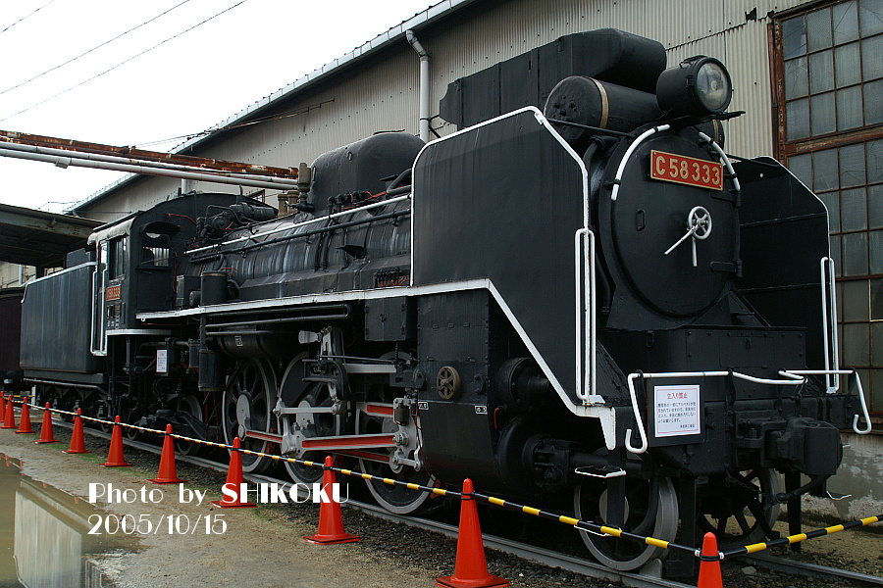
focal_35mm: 36
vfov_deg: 36.9
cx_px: 442
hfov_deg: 53.1
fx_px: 883
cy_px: 294
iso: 400
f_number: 8
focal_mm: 24
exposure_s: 1/160
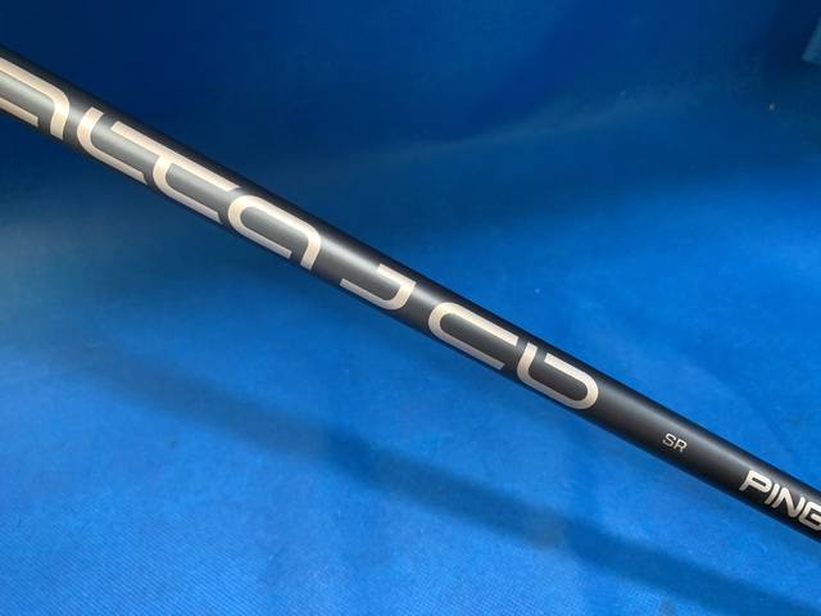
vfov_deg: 53.1
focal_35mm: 26
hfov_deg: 67.3
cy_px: 308
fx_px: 617
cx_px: 410
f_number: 1.8
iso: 200
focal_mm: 4.25
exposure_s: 1/60
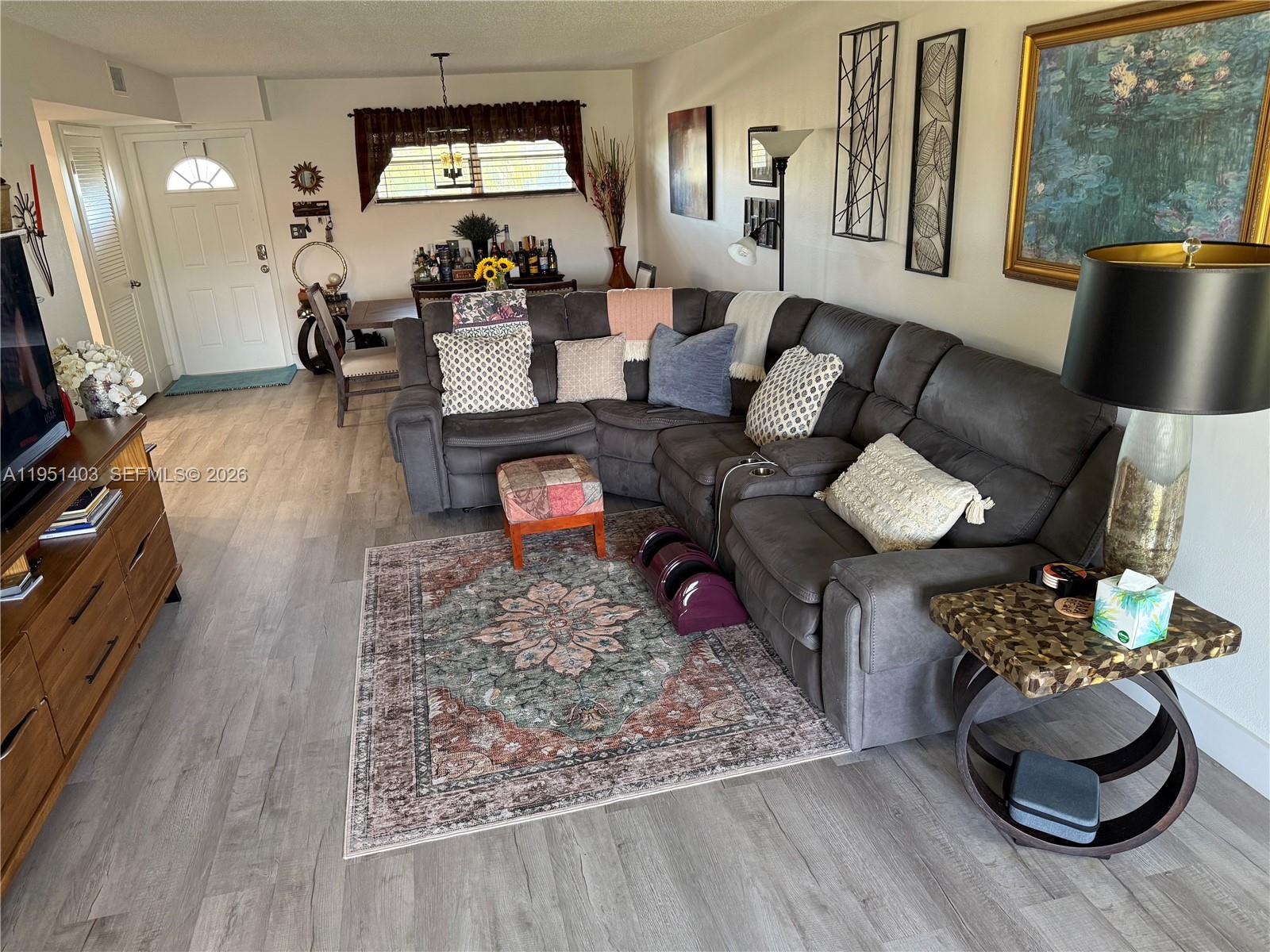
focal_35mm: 24
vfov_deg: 56.8
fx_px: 881
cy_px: 476
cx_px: 635
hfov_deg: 71.6
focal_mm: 6.76
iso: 320
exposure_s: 1/60
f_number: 1.78
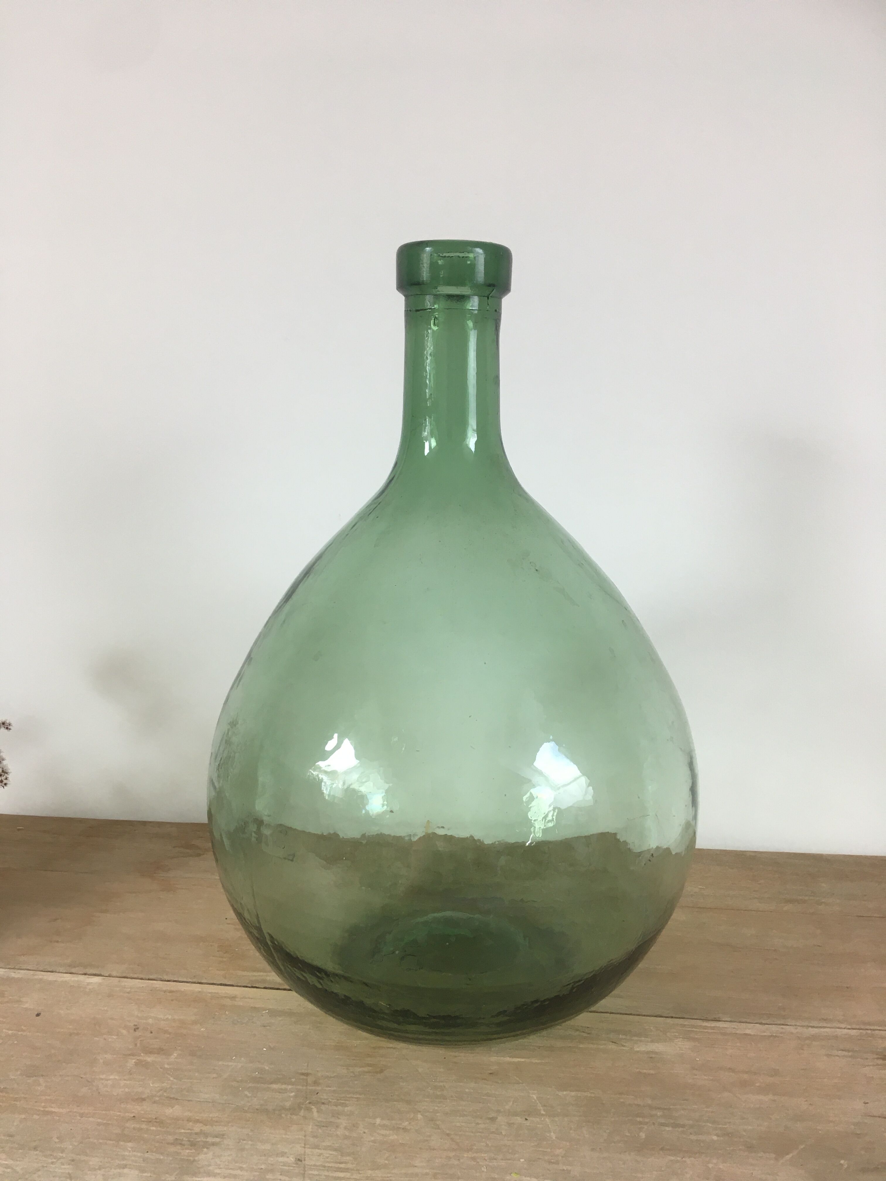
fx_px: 990
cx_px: 443
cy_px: 590
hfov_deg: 48.2
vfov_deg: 61.7
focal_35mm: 29
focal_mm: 4.15
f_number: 2.2
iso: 25
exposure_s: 1/33
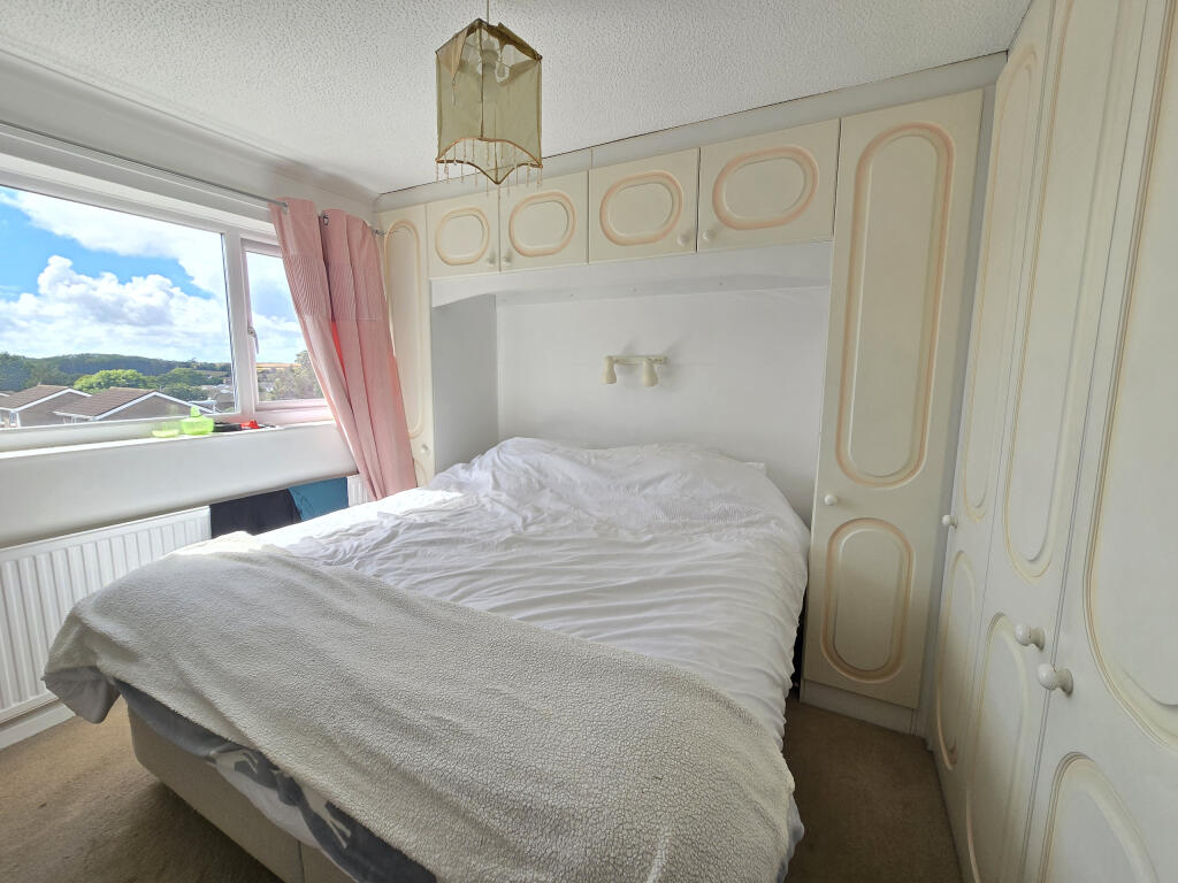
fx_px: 442
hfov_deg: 106.2
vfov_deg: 89.9
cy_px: 442
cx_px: 589
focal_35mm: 13
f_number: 2.2
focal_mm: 2.2
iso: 50
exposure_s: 1/353
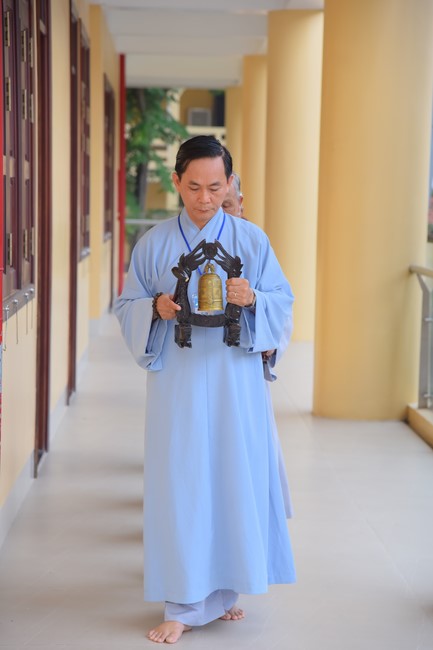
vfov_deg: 19.5
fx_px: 1895
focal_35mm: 105
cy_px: 325
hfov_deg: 13.0
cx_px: 216
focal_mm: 105
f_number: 5.6
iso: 500
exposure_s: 1/160
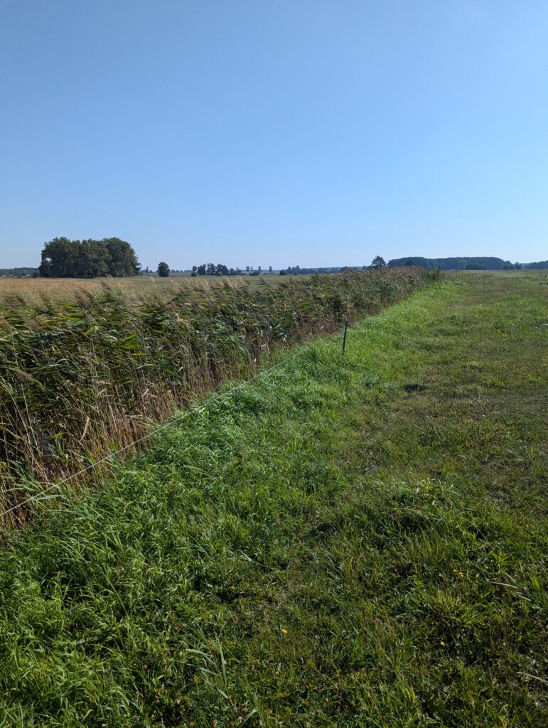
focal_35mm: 24
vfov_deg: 71.5
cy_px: 364
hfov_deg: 56.9
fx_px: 505
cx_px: 274
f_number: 1.85
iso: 45
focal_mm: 6.81
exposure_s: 1/2632
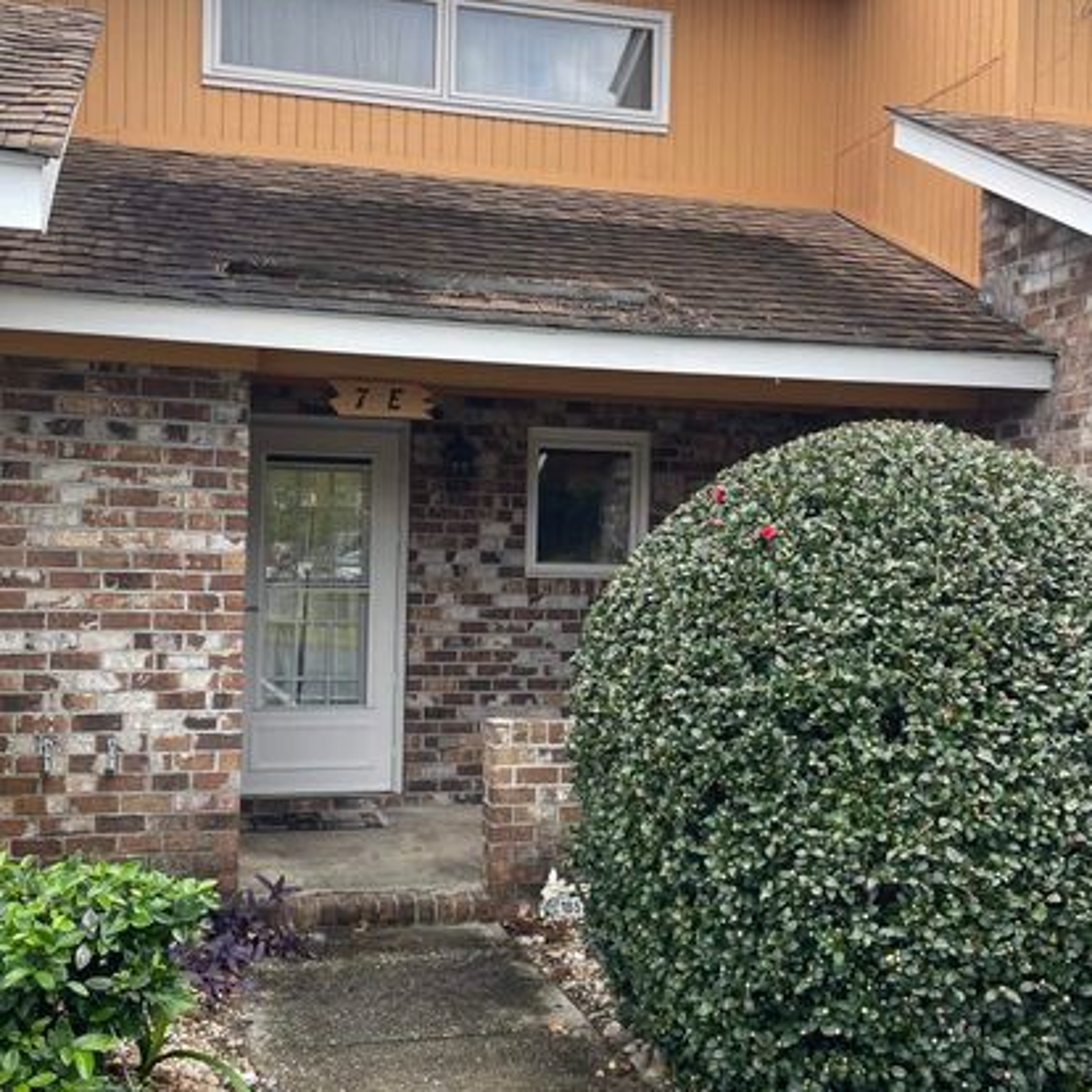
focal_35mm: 37
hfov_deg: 44.9
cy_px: 561
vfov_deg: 44.9
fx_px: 1321
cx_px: 491
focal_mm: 4.2
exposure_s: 1/437
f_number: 1.6
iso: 32
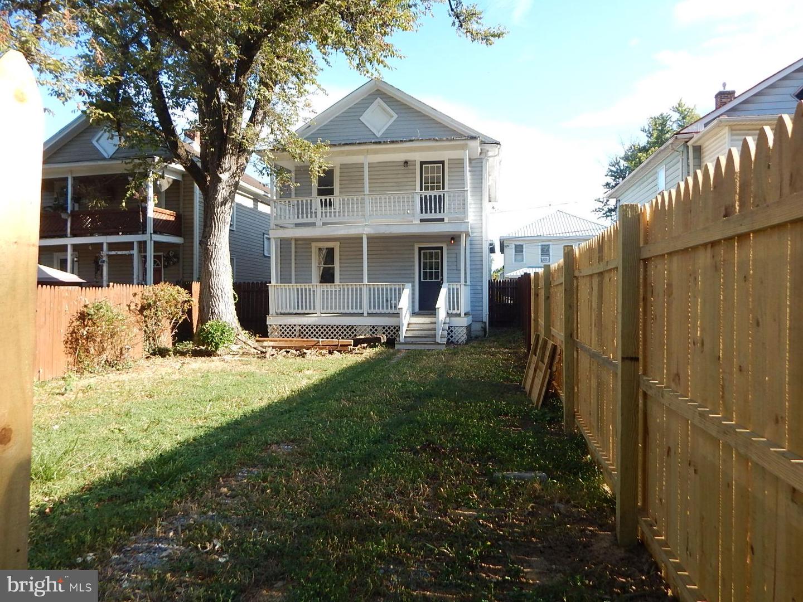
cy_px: 301
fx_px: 510
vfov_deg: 61.1
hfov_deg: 76.4
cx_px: 402
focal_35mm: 22
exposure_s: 1/400
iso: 125
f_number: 3
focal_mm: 4
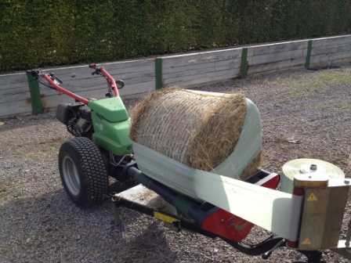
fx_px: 355
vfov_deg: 40.7
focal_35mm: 35
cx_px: 176
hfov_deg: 52.6
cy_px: 132
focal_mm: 4.28
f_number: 2.4
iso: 64
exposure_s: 1/951
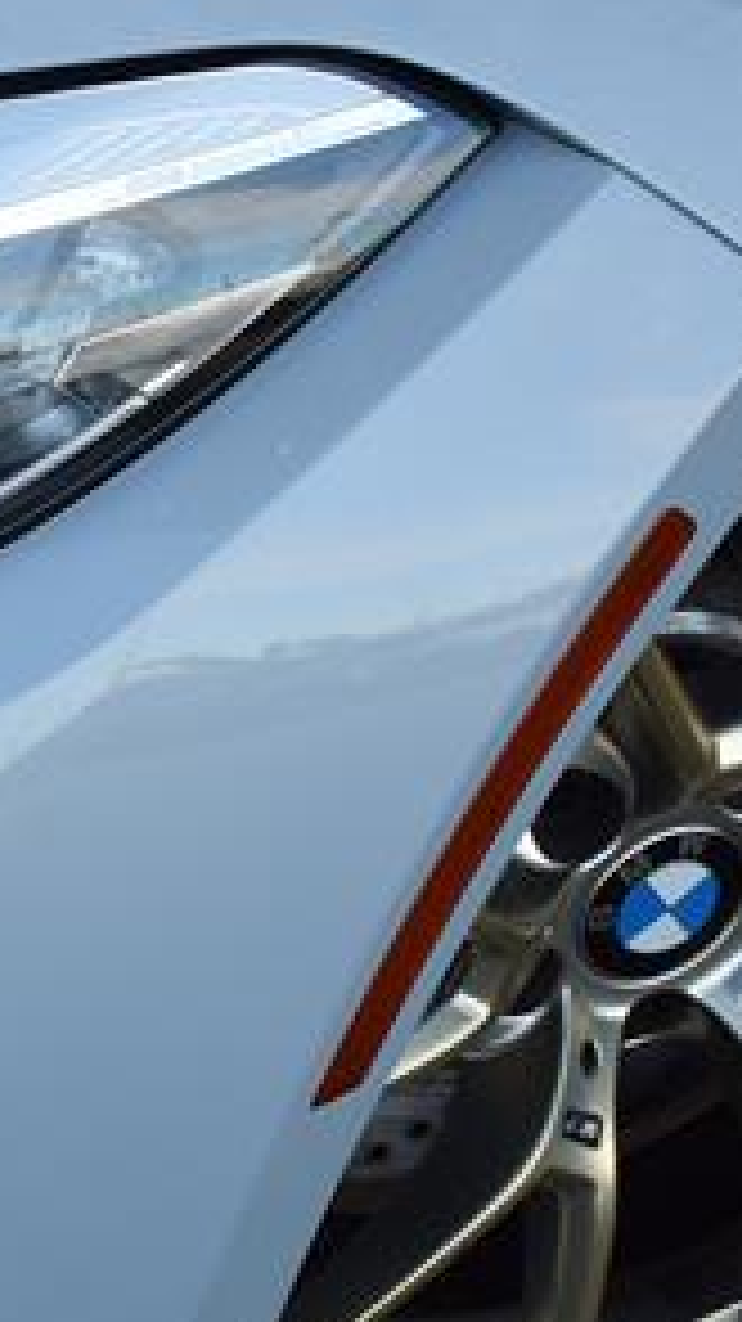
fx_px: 4044
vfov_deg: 18.5
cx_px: -162
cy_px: 897
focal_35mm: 115
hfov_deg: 10.3
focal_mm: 27
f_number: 9
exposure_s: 1/160
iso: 400
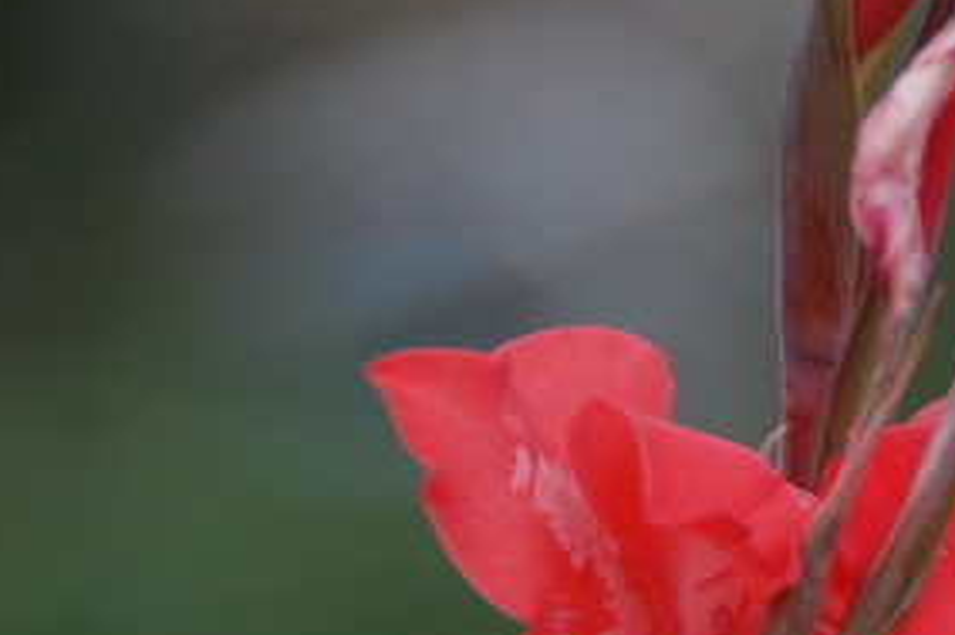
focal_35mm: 656
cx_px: 732
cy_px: 421
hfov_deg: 3.1
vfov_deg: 2.1
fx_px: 17393
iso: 400
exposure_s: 1/640
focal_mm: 155
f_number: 6.3
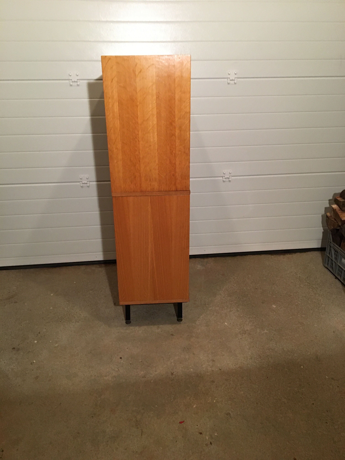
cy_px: 230
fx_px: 385
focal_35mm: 29
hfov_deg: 48.2
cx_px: 172
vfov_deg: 61.7
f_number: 2.2
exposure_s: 1/33
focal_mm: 4.15
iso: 250
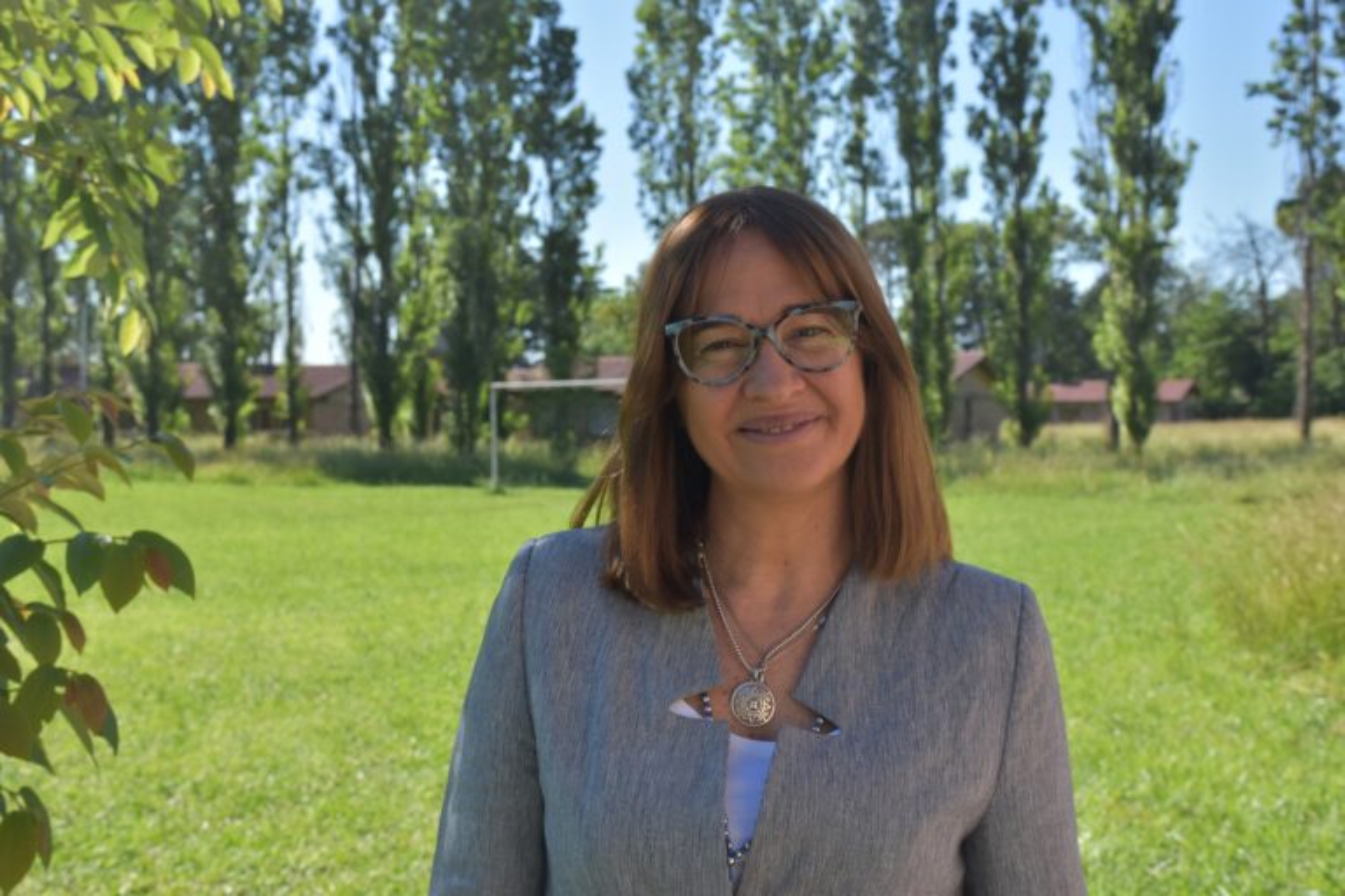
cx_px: 672
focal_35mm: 57
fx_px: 2129
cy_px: 448
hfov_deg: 35.1
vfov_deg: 23.8
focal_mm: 38
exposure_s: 1/500
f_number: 8
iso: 280
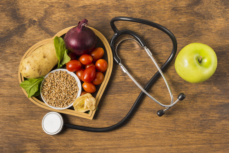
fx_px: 334
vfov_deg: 25.8
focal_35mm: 52
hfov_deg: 37.8
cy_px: 76
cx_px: 114
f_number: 10
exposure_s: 1/160
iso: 160
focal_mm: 35
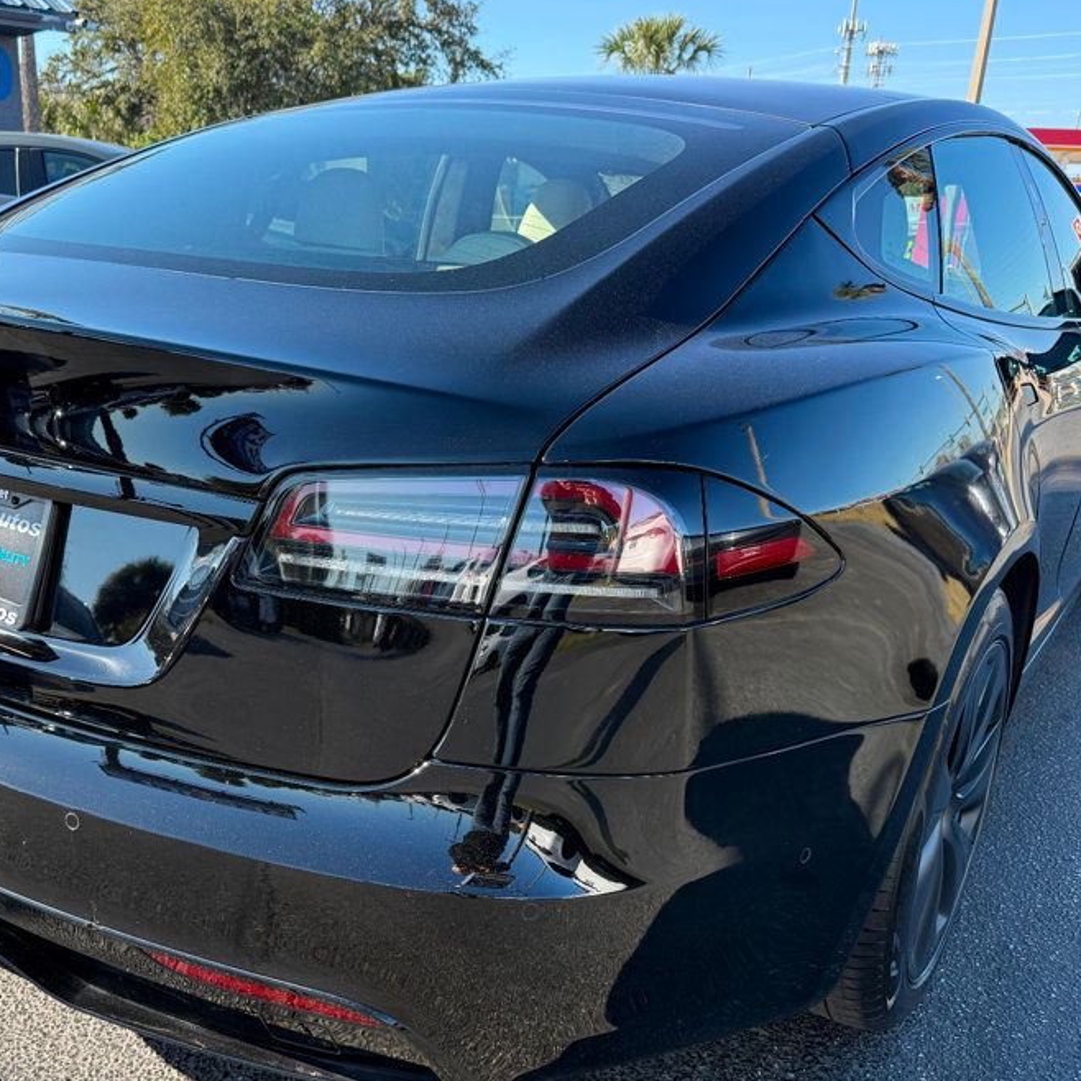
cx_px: 439
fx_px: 1166
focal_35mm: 33
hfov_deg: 49.5
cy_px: 608
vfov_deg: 49.6
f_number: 1.78
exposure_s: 1/1032
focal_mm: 6.76
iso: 100
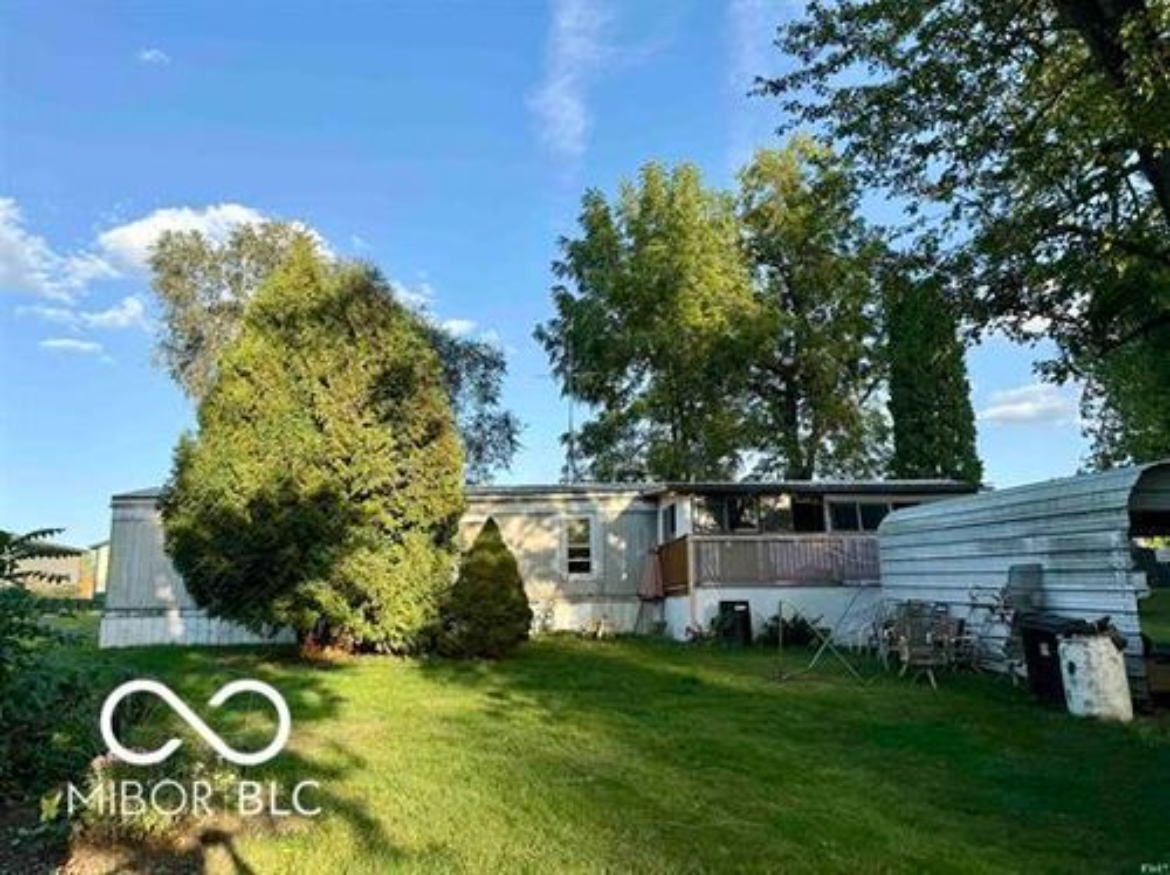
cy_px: 438
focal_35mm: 24
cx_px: 585
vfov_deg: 56.7
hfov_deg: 71.6
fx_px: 810
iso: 80
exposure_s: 1/1437
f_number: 1.78
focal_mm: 6.76
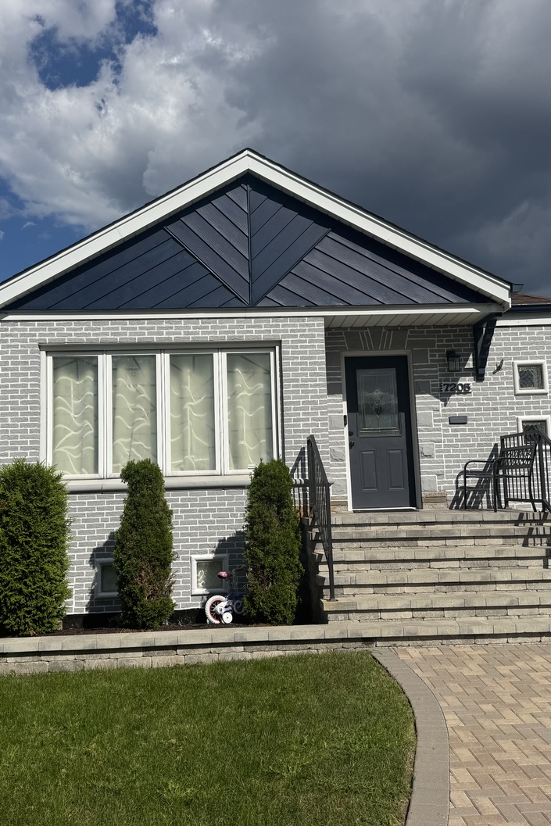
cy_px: 405
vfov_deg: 55.8
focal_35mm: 34
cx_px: 256
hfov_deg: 38.9
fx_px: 780
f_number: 1.78
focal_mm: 6.76
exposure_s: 1/10417
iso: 80
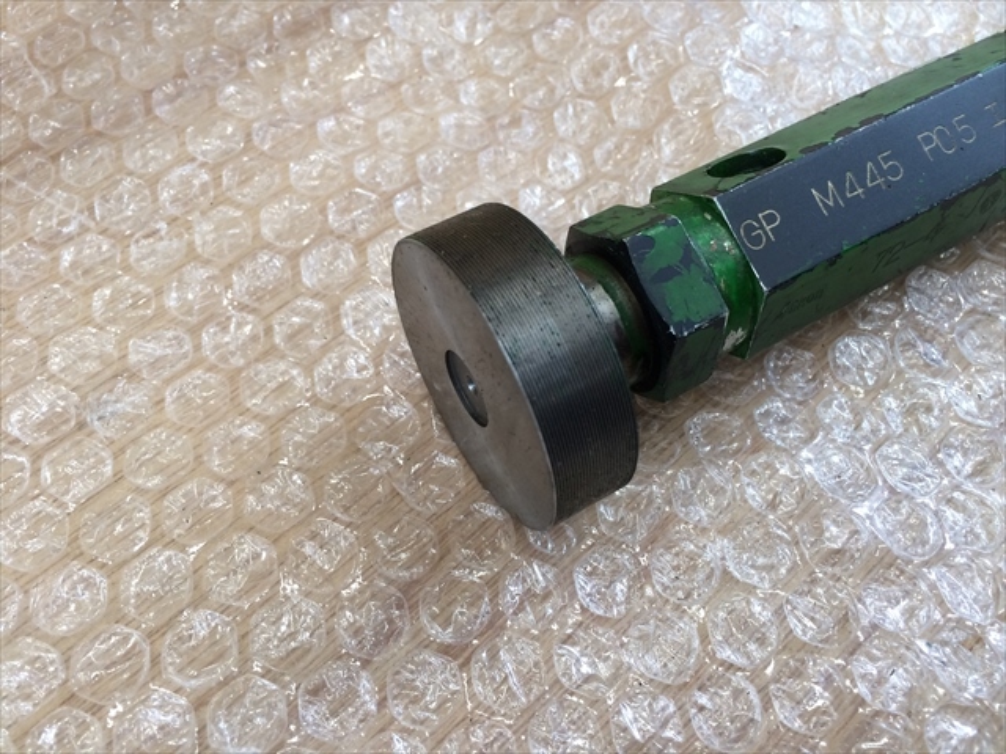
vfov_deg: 48.2
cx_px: 503
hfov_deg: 61.7
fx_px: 843
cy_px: 377
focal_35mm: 29
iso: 50
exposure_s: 1/30
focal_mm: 4.15
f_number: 2.2
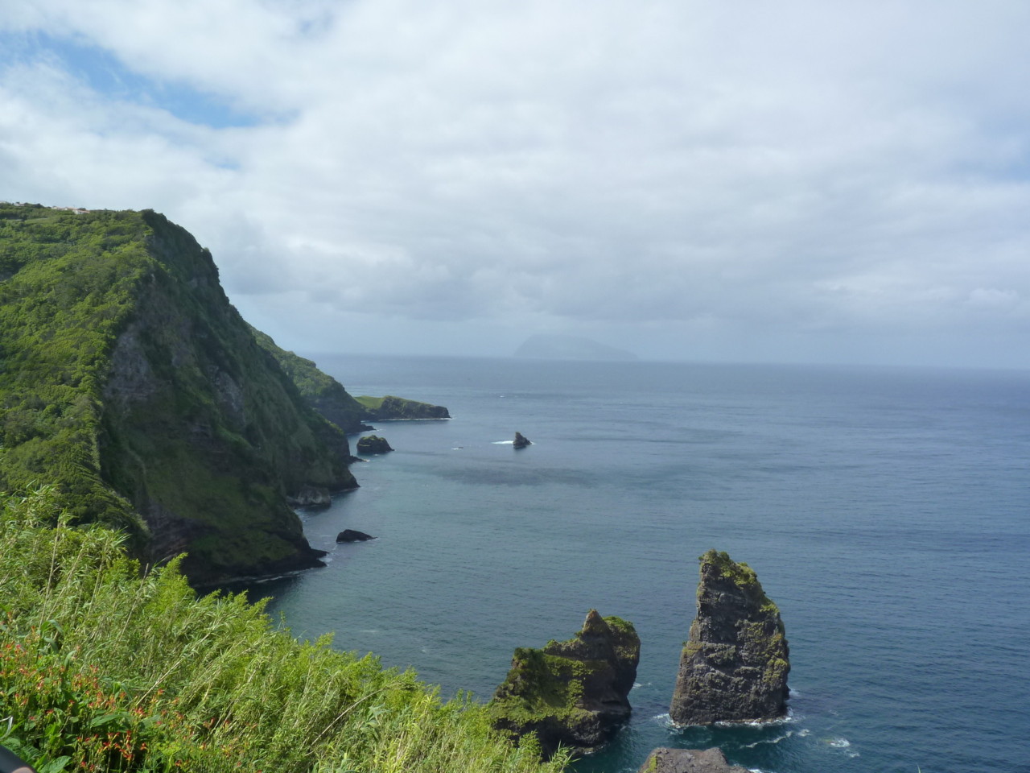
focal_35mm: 27
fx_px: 803
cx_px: 515
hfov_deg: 65.3
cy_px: 386
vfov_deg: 51.4
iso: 125
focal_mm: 4.8
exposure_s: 1/400
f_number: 5.6
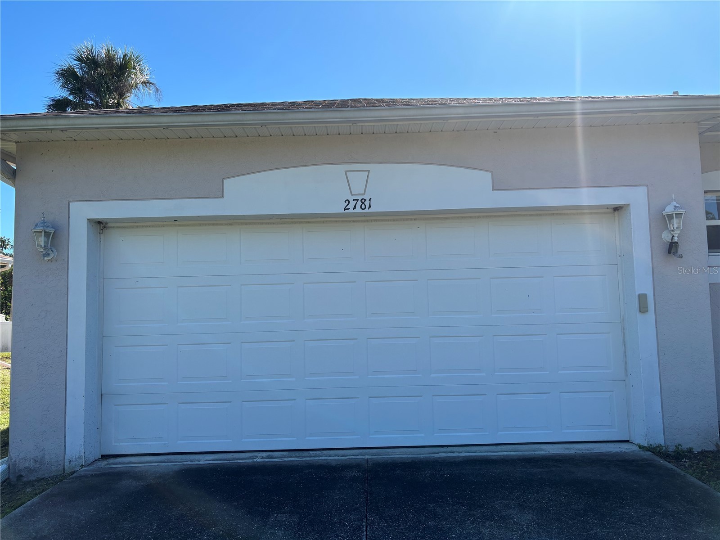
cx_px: 360
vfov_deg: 53.1
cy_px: 270
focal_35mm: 26
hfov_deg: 67.3
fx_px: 541
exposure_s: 1/1437
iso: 50
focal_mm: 5.96
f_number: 1.6
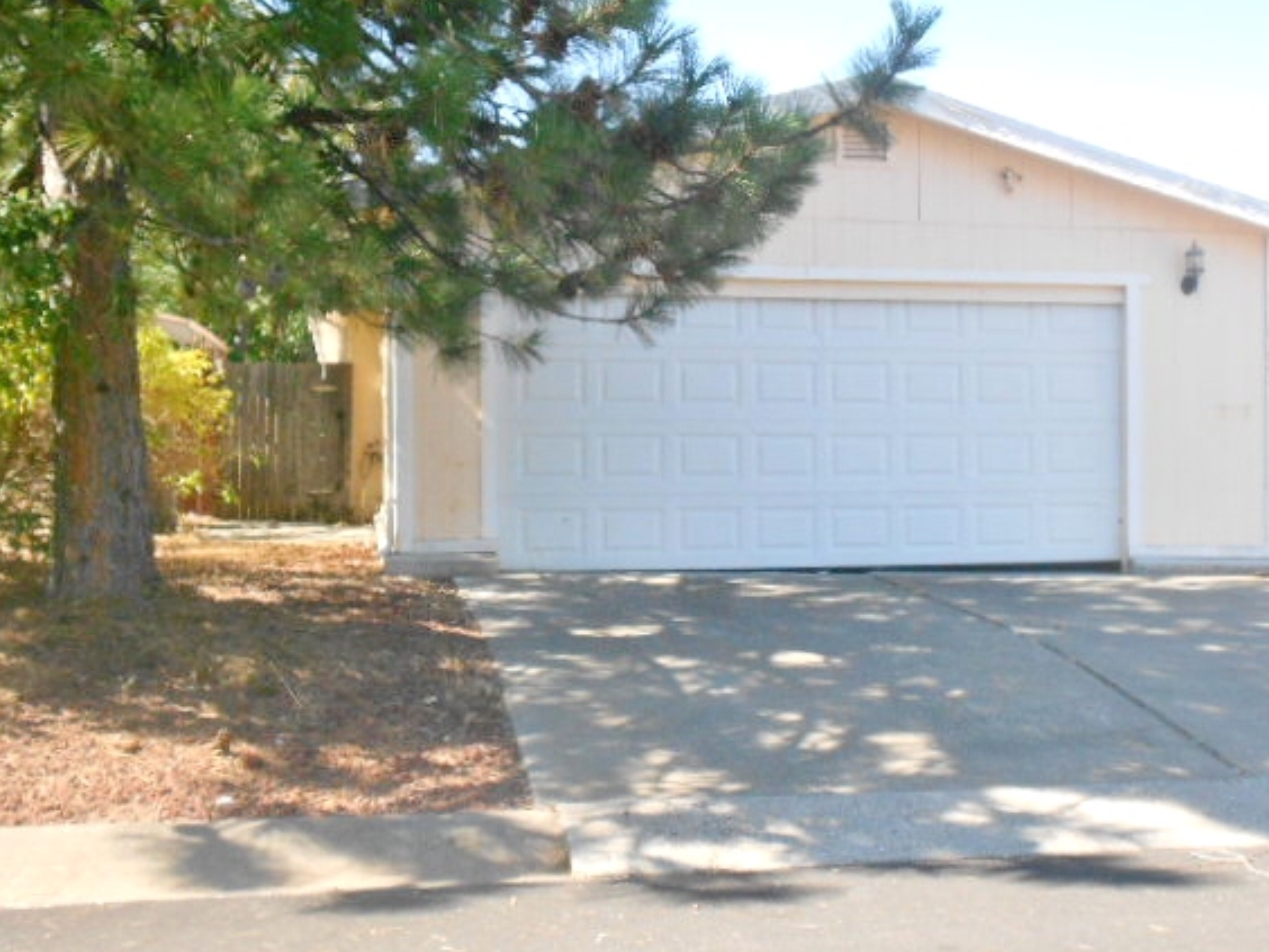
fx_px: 1540
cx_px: 662
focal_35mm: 42
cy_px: 473
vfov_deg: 34.3
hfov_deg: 44.8
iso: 400
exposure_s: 1/1000
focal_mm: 6.7
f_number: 3.9
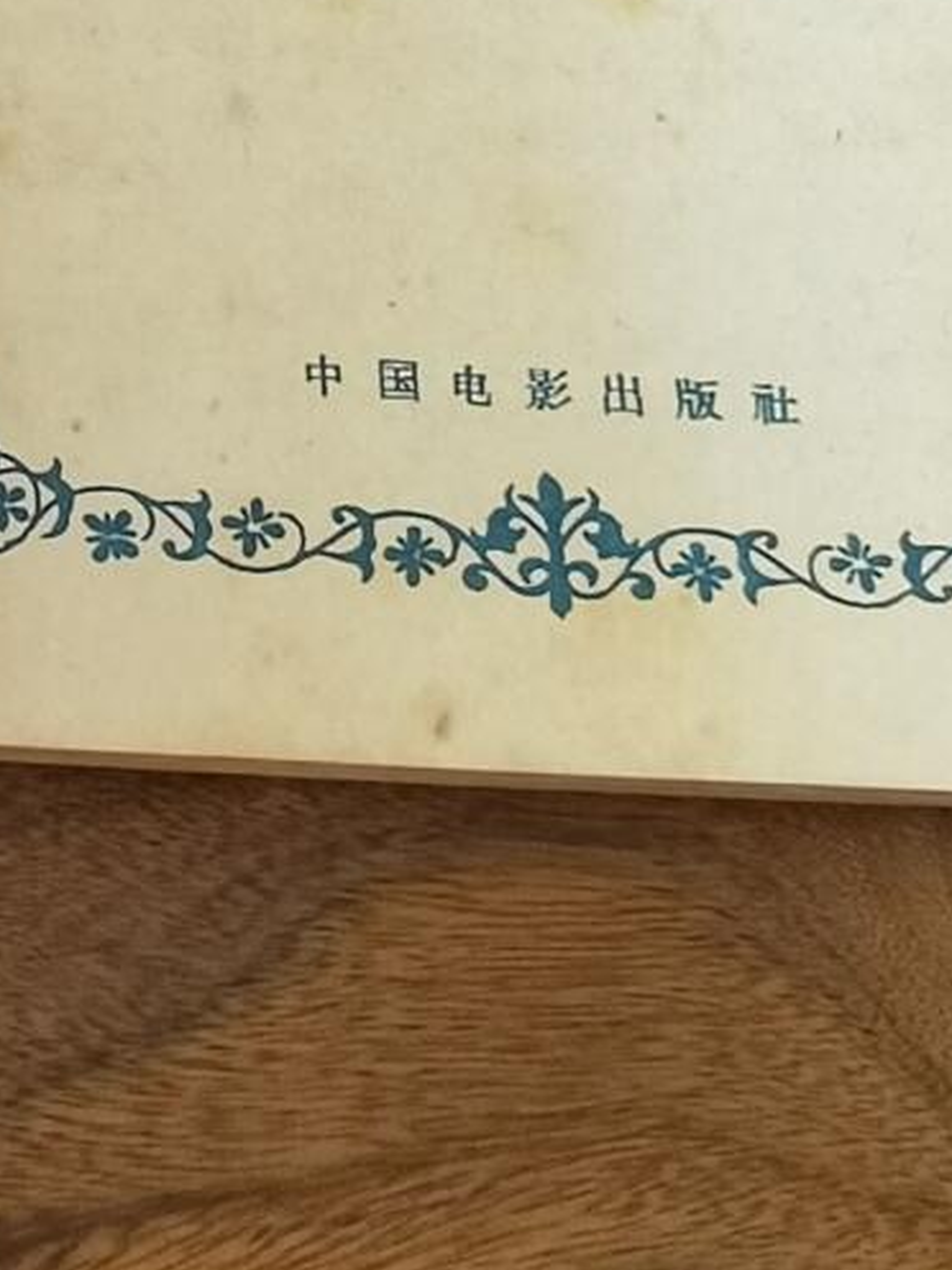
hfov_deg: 15.0
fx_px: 3594
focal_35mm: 98
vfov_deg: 18.2
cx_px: 189
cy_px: -520
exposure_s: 1/40
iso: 160
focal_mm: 2.26
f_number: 2.2
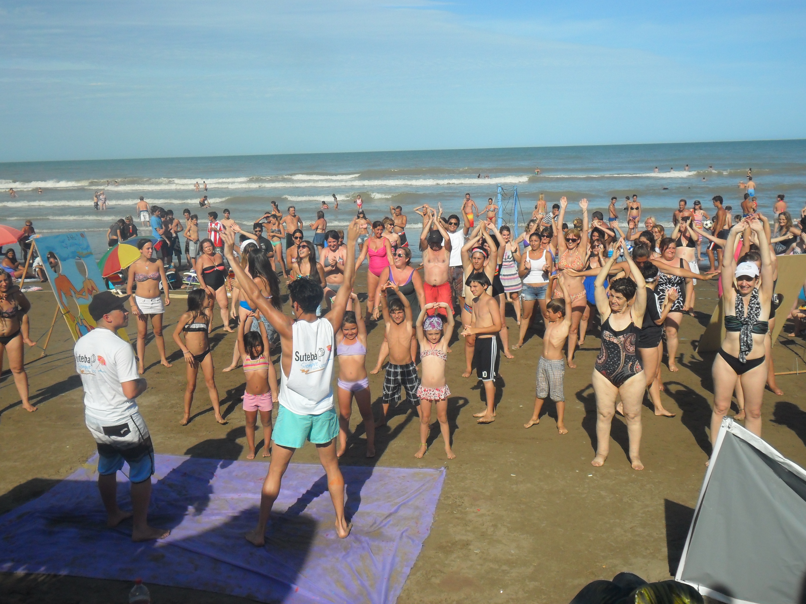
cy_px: 302
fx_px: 862
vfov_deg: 38.7
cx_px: 403
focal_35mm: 37
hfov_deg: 50.1
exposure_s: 1/250
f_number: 10.1
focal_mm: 6.6
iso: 100
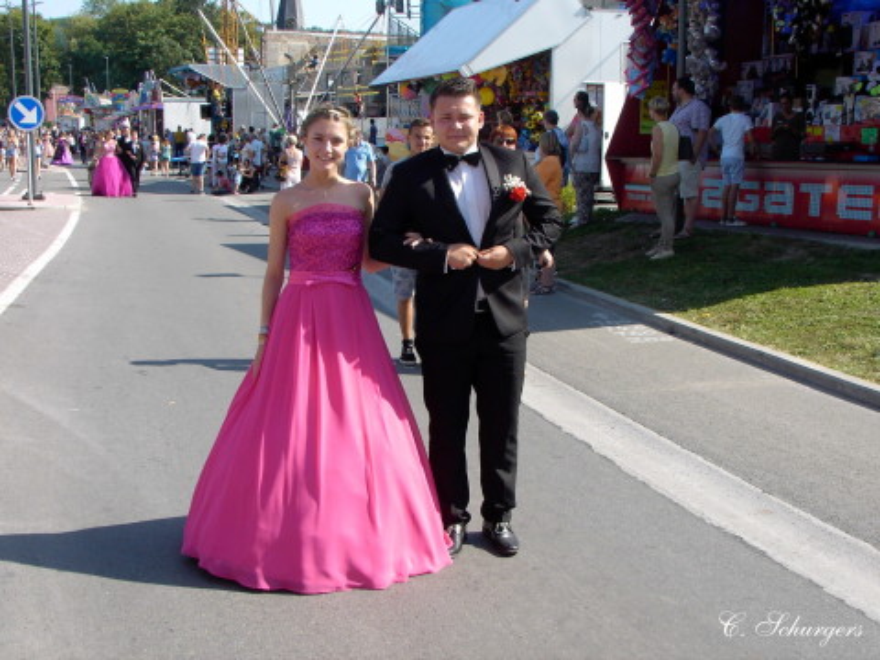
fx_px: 1246
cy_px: 330
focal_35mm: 49
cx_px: 440
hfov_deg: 38.9
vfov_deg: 29.7
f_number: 4.5
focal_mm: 7.5
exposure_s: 1/220
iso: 70
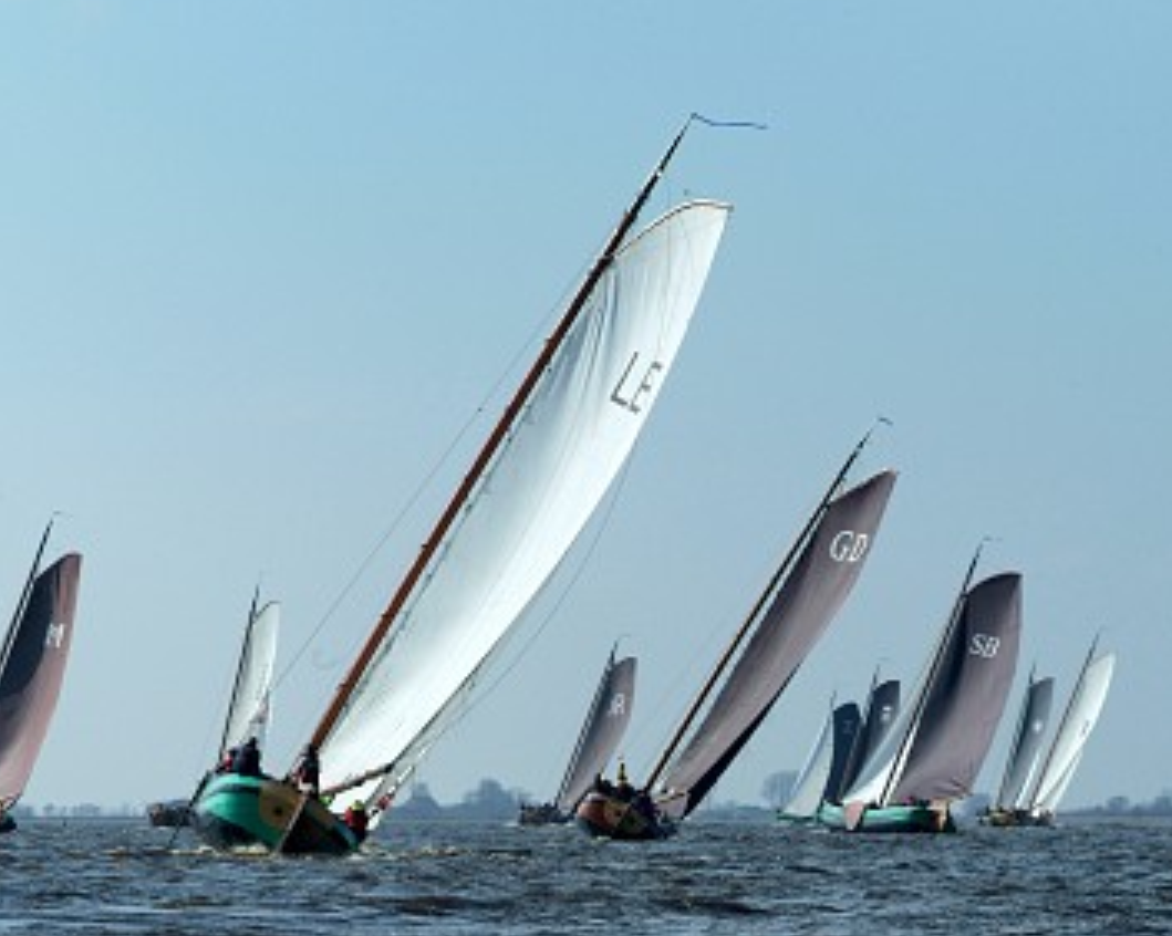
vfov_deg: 8.8
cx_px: 475
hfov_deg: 11.0
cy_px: 446
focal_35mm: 176
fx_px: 6101
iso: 400
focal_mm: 98
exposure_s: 1/2000
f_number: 9.5
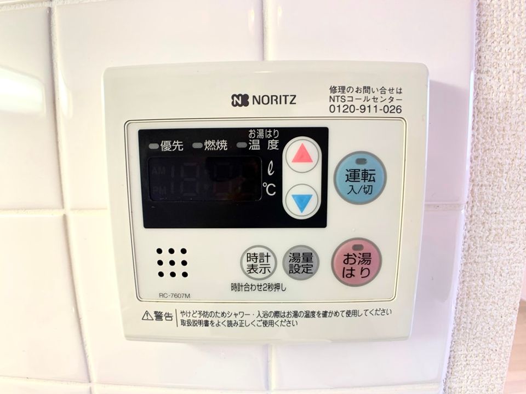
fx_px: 395
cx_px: 263
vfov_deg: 53.1
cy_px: 197
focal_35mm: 26
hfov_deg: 67.3
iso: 64
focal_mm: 4.25
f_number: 1.8
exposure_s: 1/50
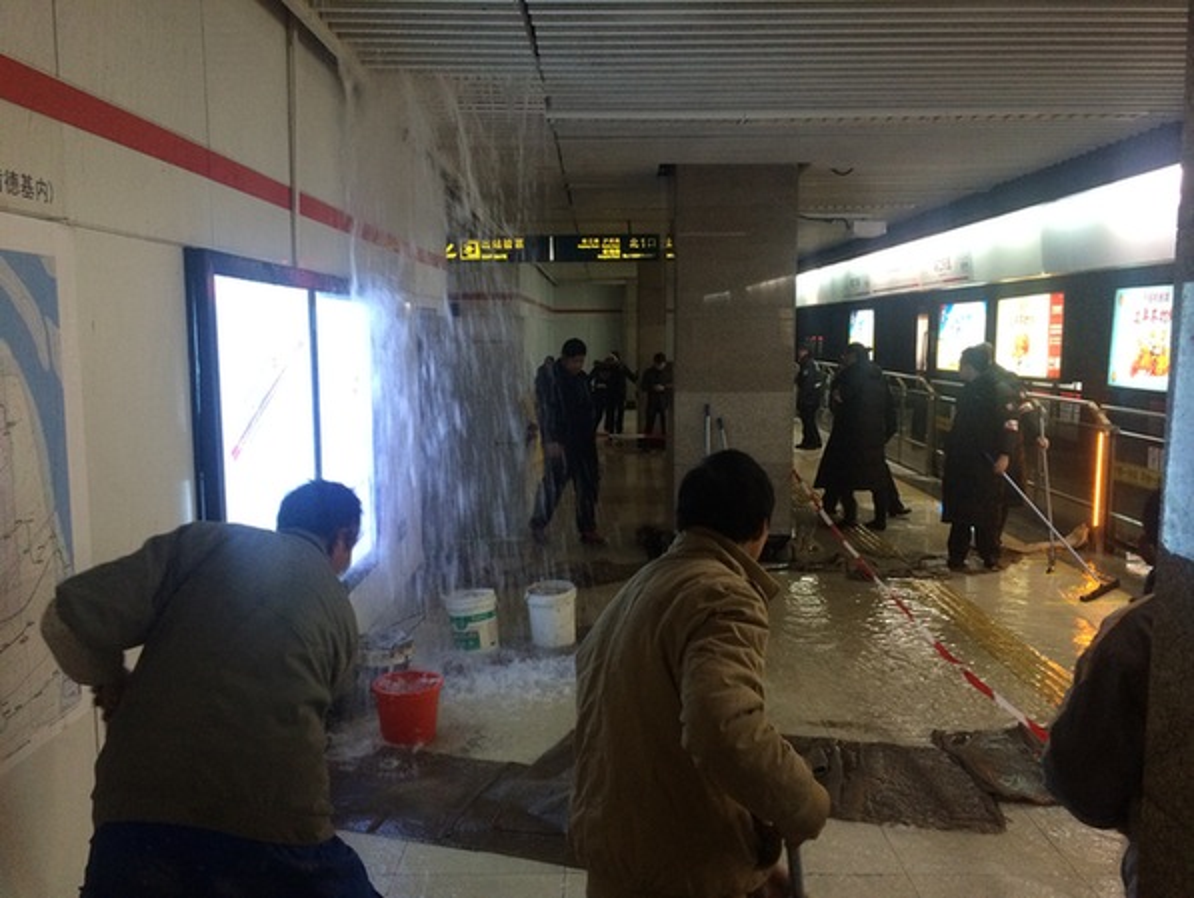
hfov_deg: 61.6
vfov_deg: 48.3
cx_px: 597
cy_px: 449
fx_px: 1001
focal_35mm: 29
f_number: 2.2
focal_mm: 4.15
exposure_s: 1/33
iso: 320
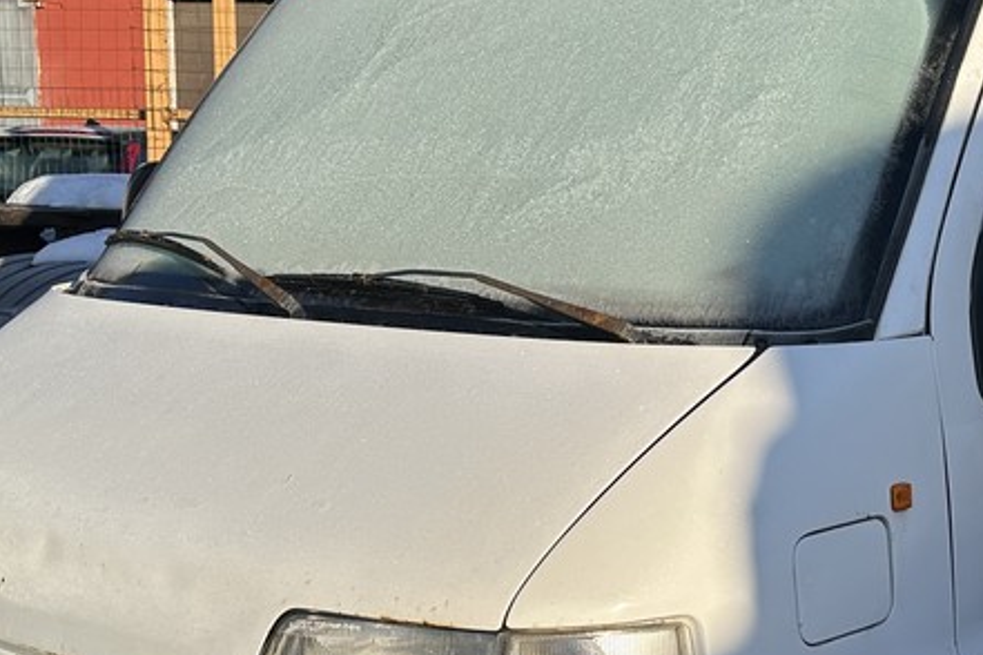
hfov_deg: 34.1
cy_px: 475
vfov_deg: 23.2
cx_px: 675
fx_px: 1584
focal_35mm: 58
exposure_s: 1/4016
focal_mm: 6.86
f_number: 1.78
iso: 80
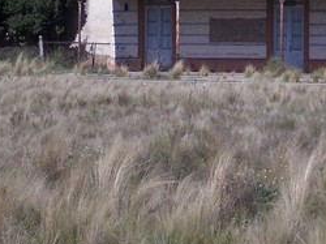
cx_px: 253
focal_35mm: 132
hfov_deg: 14.9
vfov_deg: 11.2
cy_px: 40
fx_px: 1242
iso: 80
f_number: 6.5
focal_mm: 6.1
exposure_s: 1/400
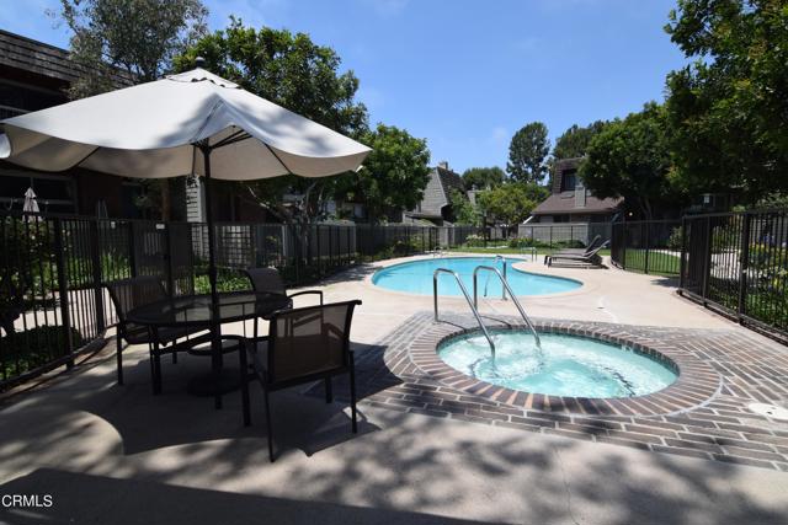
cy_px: 262
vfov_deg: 72.1
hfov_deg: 95.0
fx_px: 361
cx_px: 394
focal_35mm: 16
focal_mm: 11
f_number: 9
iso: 200
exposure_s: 1/320
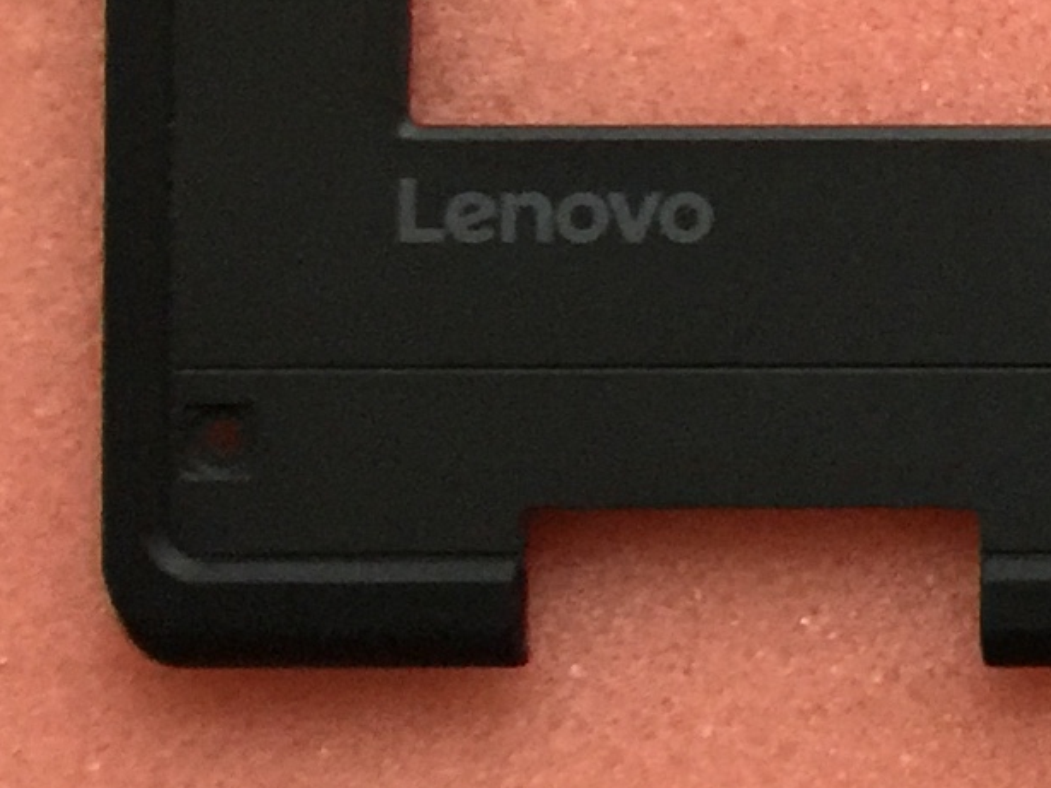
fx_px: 4675
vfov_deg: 9.1
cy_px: -708
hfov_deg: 11.6
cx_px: 2075
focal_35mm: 154
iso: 125
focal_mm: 4.15
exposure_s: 1/8
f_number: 2.2
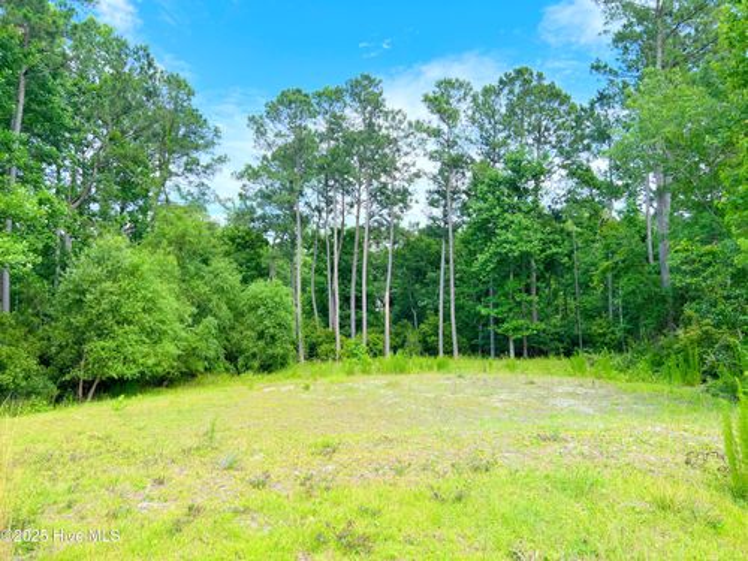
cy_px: 280
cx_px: 374
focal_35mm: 26
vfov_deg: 53.1
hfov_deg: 67.3
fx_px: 562
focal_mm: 5.7
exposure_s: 1/1183
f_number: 1.5
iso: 50
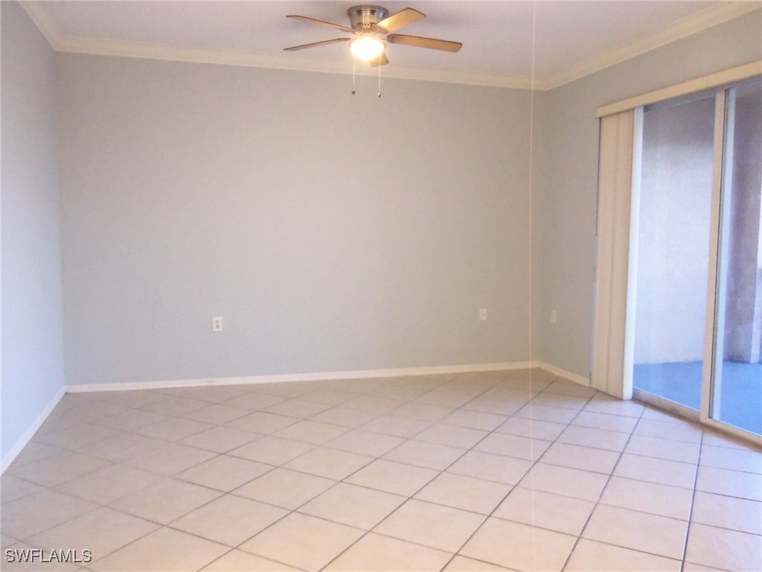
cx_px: 381
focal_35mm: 28
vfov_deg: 49.7
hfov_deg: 63.4
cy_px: 286
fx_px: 616
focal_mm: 5.1
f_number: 3.9
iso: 400
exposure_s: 1/13
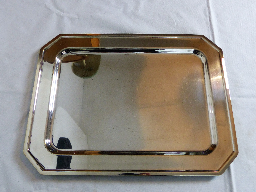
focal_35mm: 30
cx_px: 128
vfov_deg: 46.8
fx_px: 222
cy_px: 96
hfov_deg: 60.0
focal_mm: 5.3
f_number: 2.8
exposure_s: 1/50
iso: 400
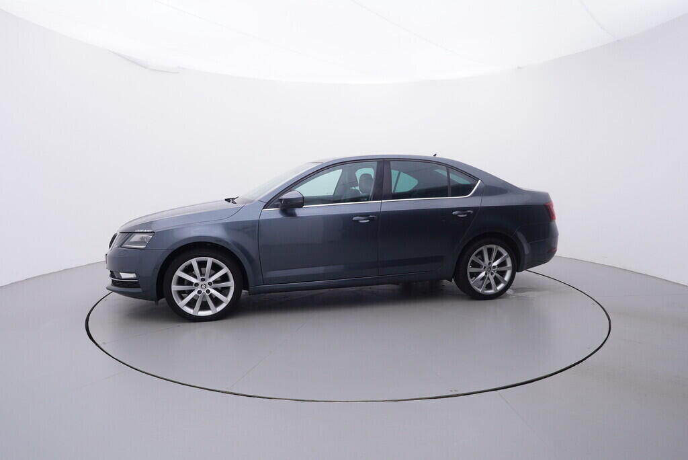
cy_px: 230
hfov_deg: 77.3
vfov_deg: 56.2
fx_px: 430
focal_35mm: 22
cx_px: 344
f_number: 5
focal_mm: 15
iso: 200
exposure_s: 1/80
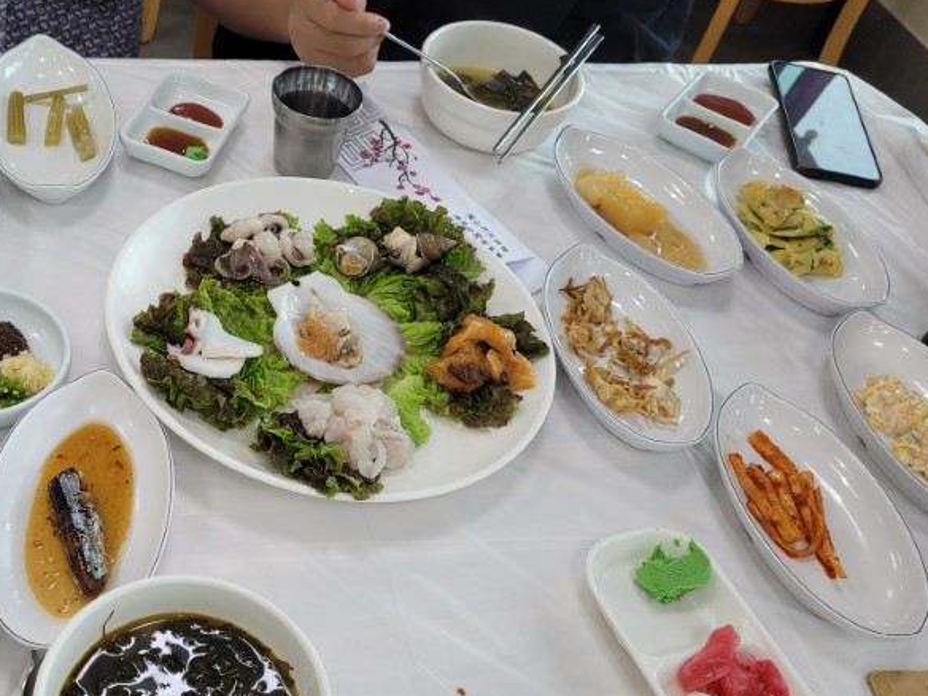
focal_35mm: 38
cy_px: 450
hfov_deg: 47.7
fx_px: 1019
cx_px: 266
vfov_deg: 37.4
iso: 80
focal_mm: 5.4
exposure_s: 1/120
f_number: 1.8
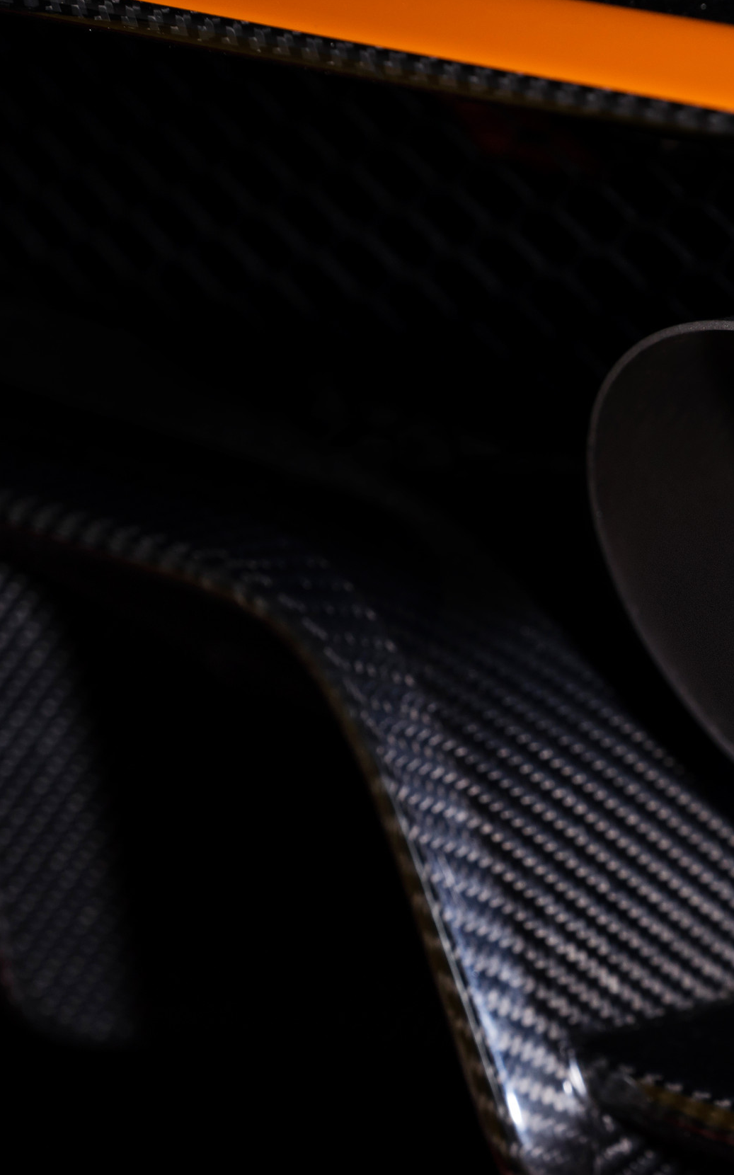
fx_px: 9829
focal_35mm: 307
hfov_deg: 4.3
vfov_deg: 6.8
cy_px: 589
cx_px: 646
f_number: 8
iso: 400
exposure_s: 1/125
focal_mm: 200
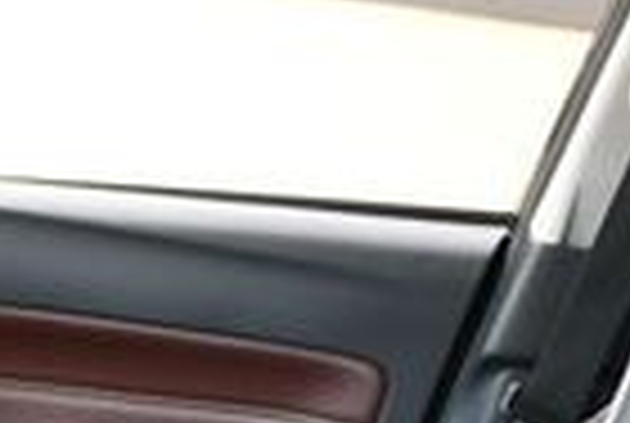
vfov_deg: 7.9
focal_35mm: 164
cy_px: 954
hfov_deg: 11.7
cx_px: -450
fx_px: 2876
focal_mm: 18
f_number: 3.5
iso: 800
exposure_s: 1/250
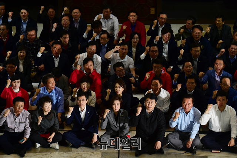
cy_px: 79
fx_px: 1217
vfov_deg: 7.4
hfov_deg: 11.1
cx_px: 118
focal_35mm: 185
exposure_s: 1/200
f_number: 8
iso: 5000
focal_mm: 185
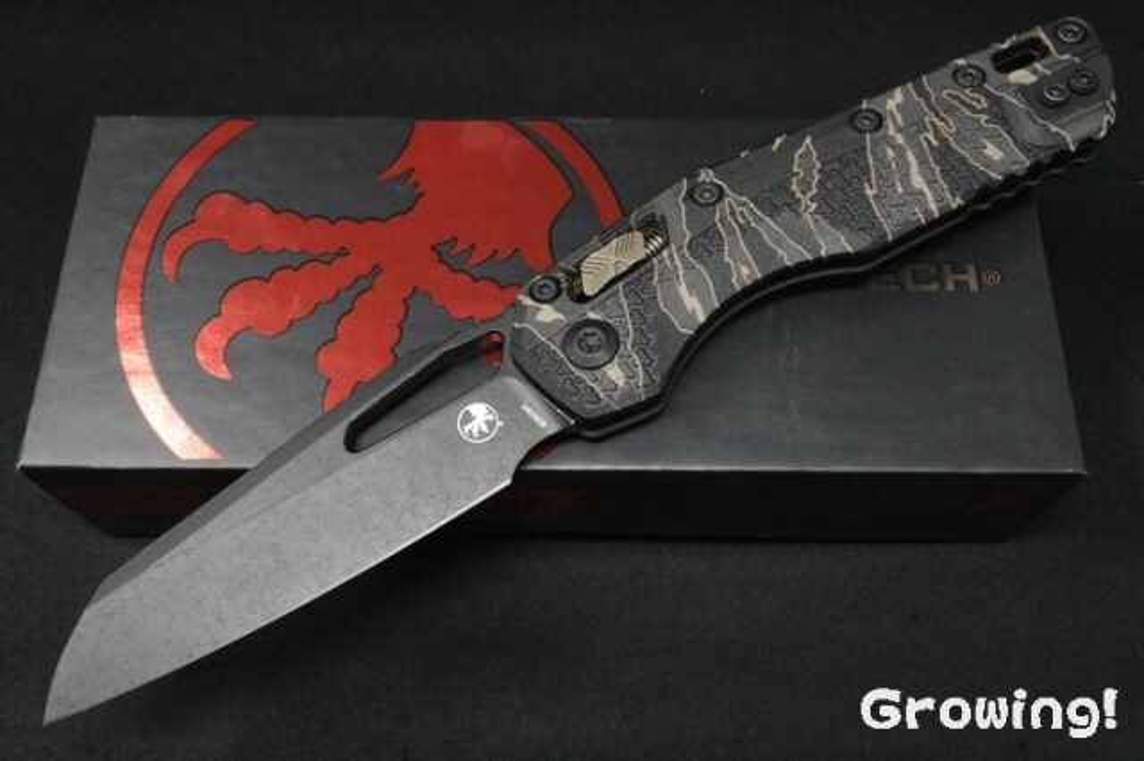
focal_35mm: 34
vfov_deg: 38.8
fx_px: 1080
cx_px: 572
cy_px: 380
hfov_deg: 55.8
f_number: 11
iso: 2000
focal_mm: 12.51
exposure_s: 1/40
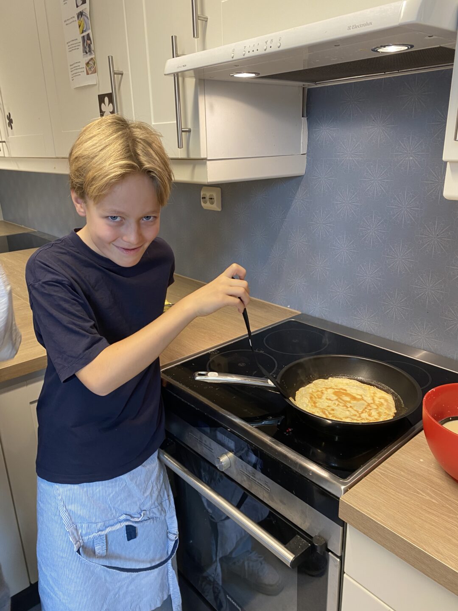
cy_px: 306
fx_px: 459
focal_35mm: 26
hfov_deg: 53.1
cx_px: 229
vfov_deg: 67.3
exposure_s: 1/50
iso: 80
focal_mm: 4.25
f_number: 1.8
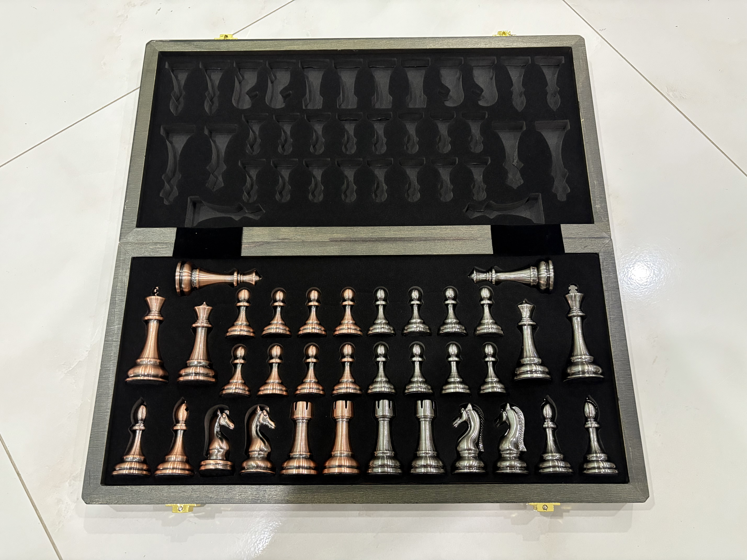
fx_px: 561
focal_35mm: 26
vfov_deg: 53.1
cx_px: 374
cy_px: 280
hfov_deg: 67.3
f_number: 1.6
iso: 500
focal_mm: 5.96
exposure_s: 1/50
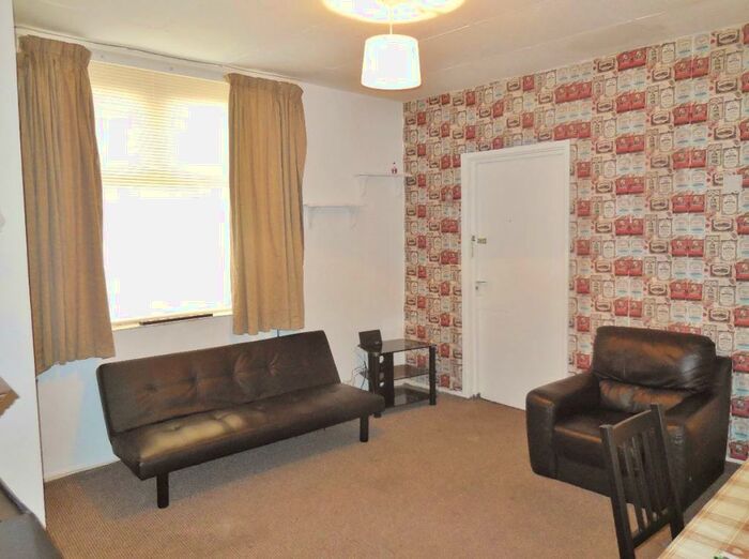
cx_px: 374
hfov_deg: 69.5
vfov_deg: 54.7
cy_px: 280
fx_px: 540
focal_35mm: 25
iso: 450
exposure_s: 1/25
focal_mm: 4.5
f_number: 3.1
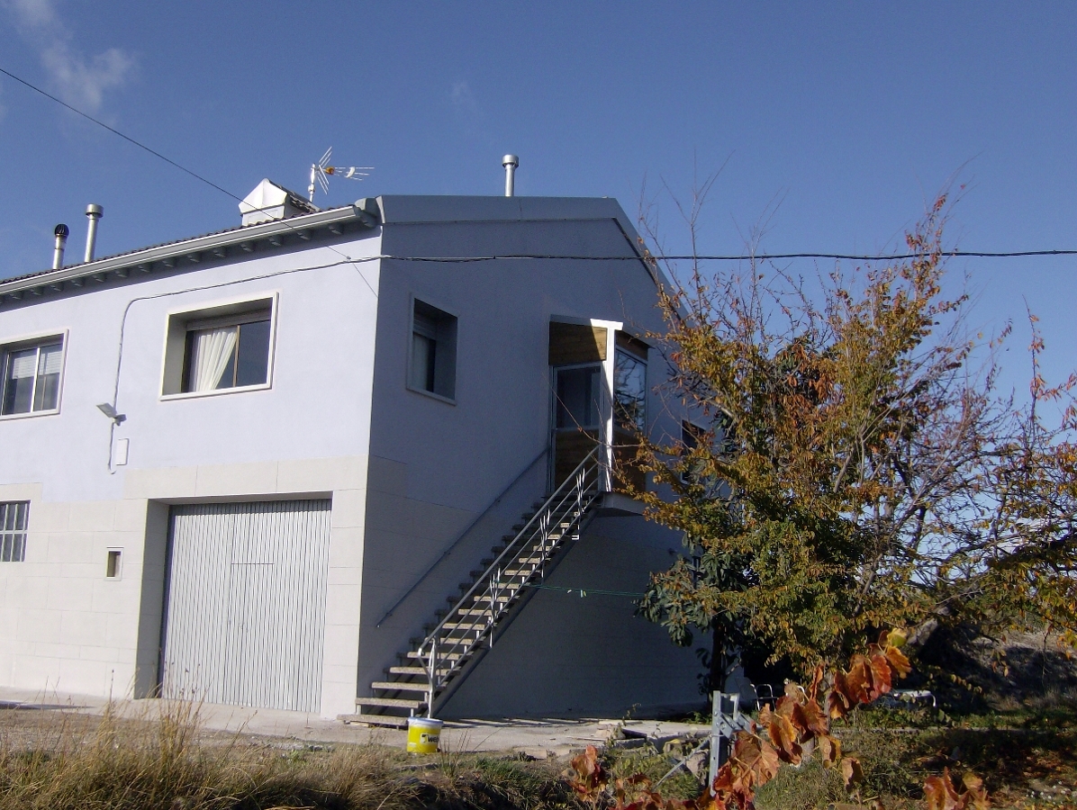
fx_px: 1121
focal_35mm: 36
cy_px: 405
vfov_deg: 39.7
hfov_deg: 51.3
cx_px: 538
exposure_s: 1/1285
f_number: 4.7
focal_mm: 6
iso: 100
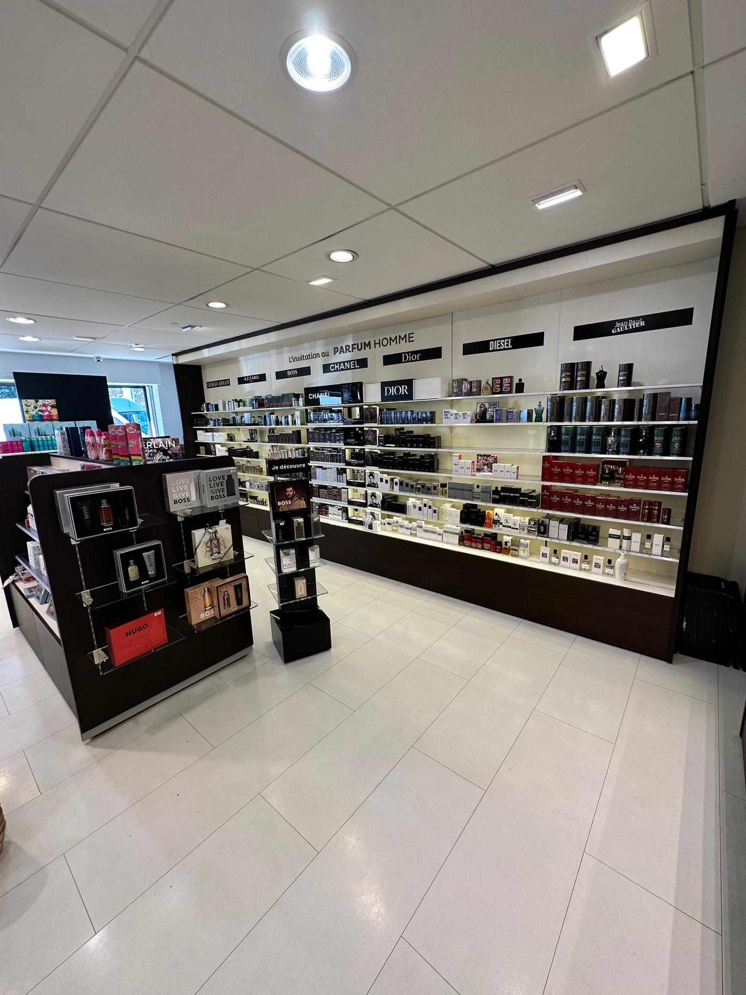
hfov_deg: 85.7
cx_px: 373
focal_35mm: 14
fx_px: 402
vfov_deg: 102.1
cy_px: 498
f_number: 2.2
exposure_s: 1/115
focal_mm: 2.22
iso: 40
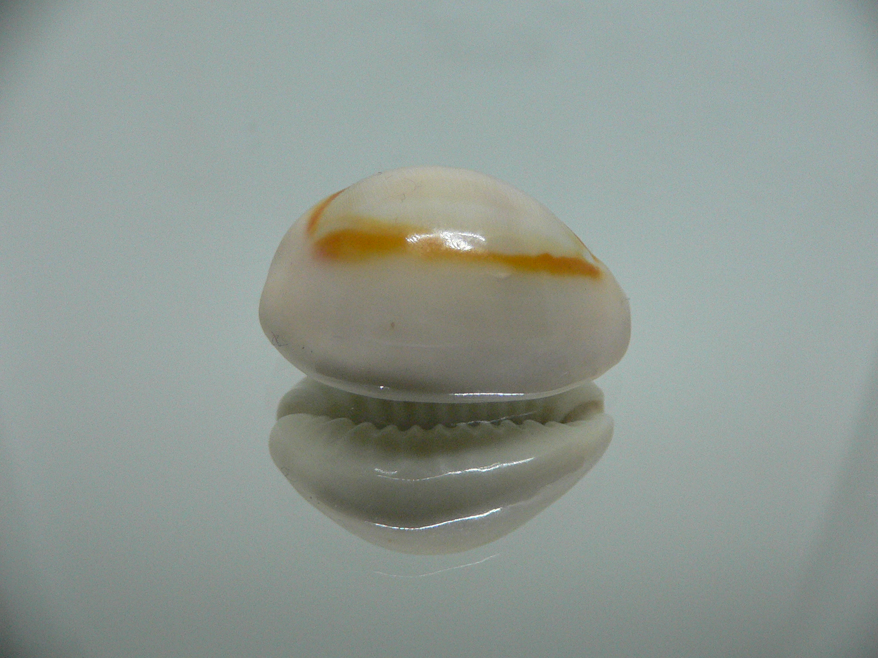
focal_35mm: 35
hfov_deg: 52.6
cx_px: 439
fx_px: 888
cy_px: 329
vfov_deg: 40.7
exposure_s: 1/60
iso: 200
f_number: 2.8
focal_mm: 4.6
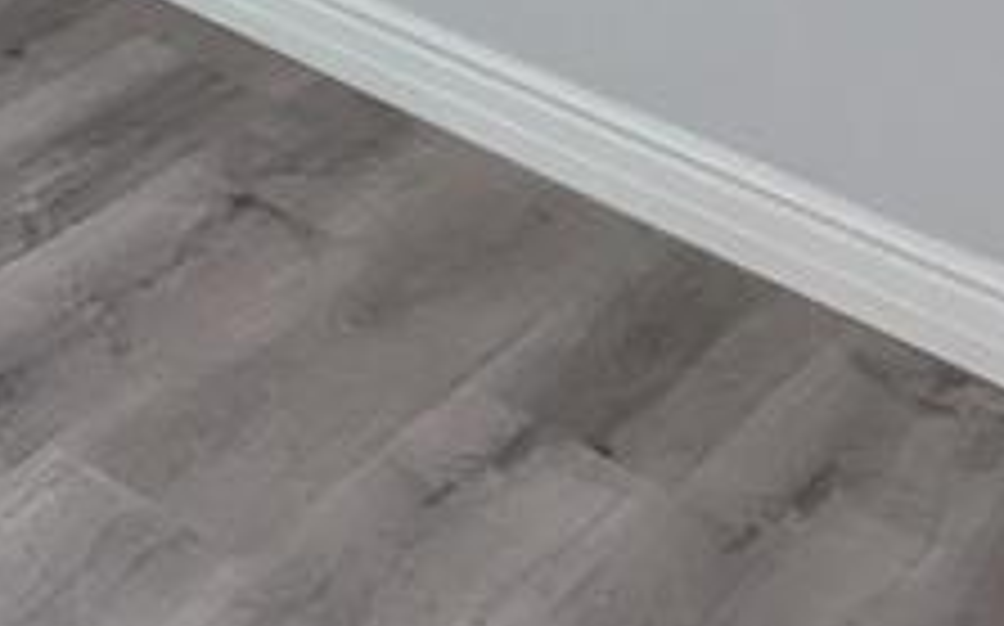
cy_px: -230
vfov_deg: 15.4
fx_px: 2187
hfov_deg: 18.0
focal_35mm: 80
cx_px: -990
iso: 53
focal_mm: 1.85
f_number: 2.2
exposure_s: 1/114
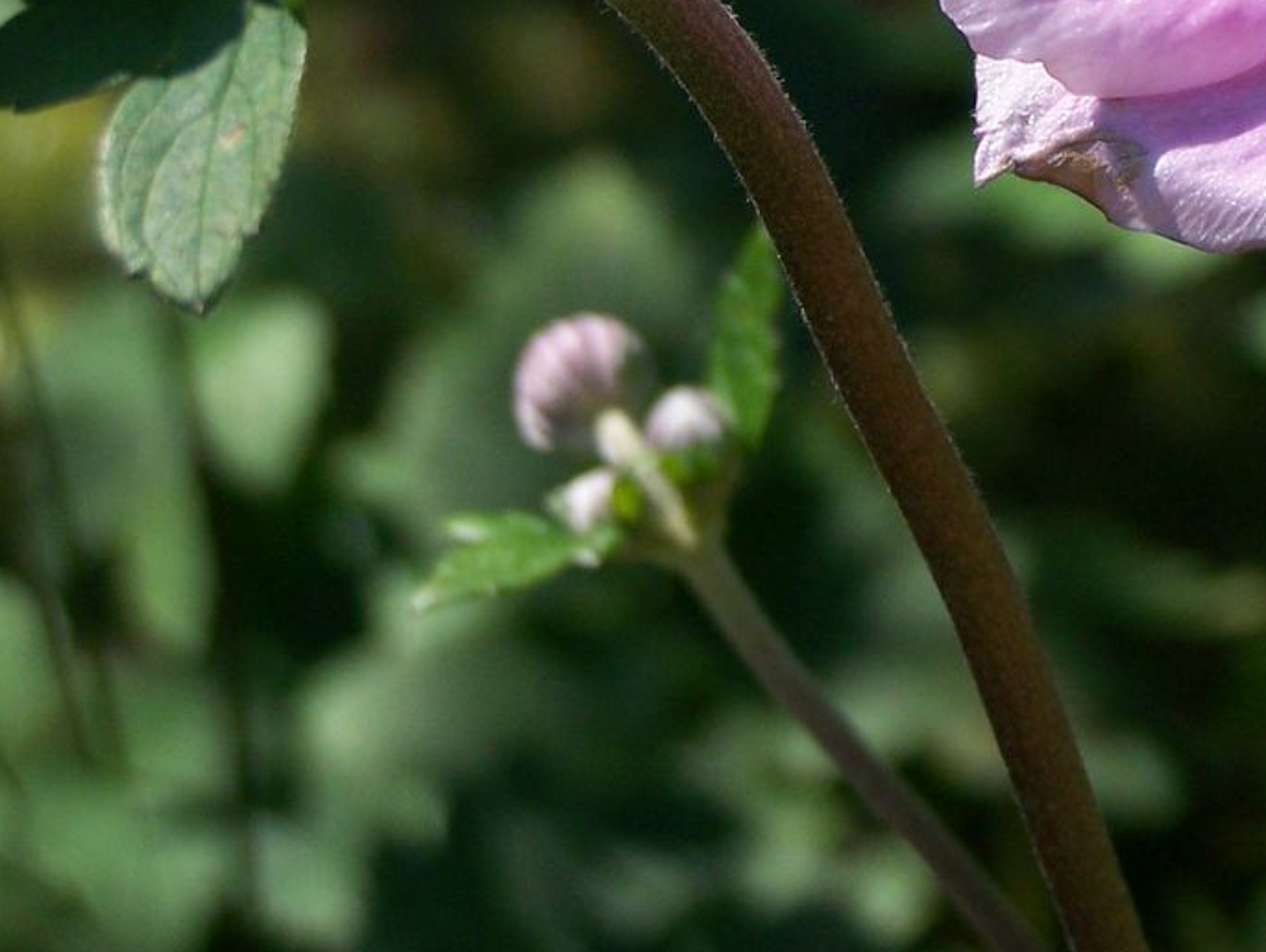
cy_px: -129
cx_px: 1439
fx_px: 8016
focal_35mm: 219
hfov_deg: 8.9
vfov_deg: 6.8
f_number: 3.2
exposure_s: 1/640
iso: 80
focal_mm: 15.6
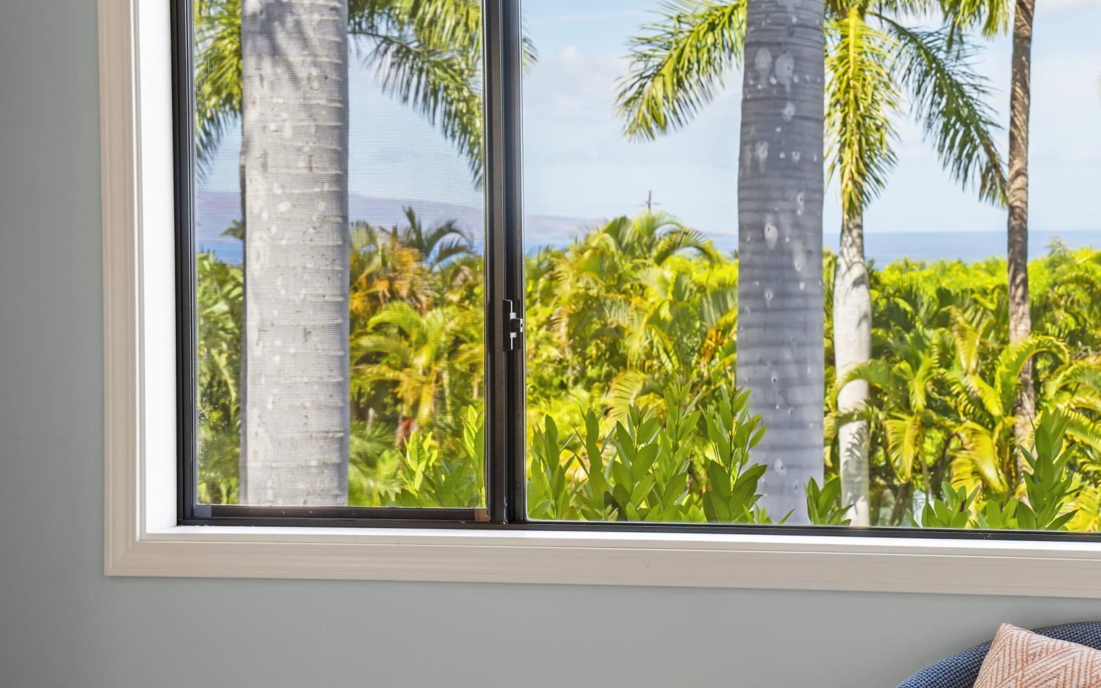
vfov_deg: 16.9
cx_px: 915
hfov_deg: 26.2
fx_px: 2310
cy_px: 228
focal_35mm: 77
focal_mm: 44
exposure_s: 1/8
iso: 100
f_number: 8
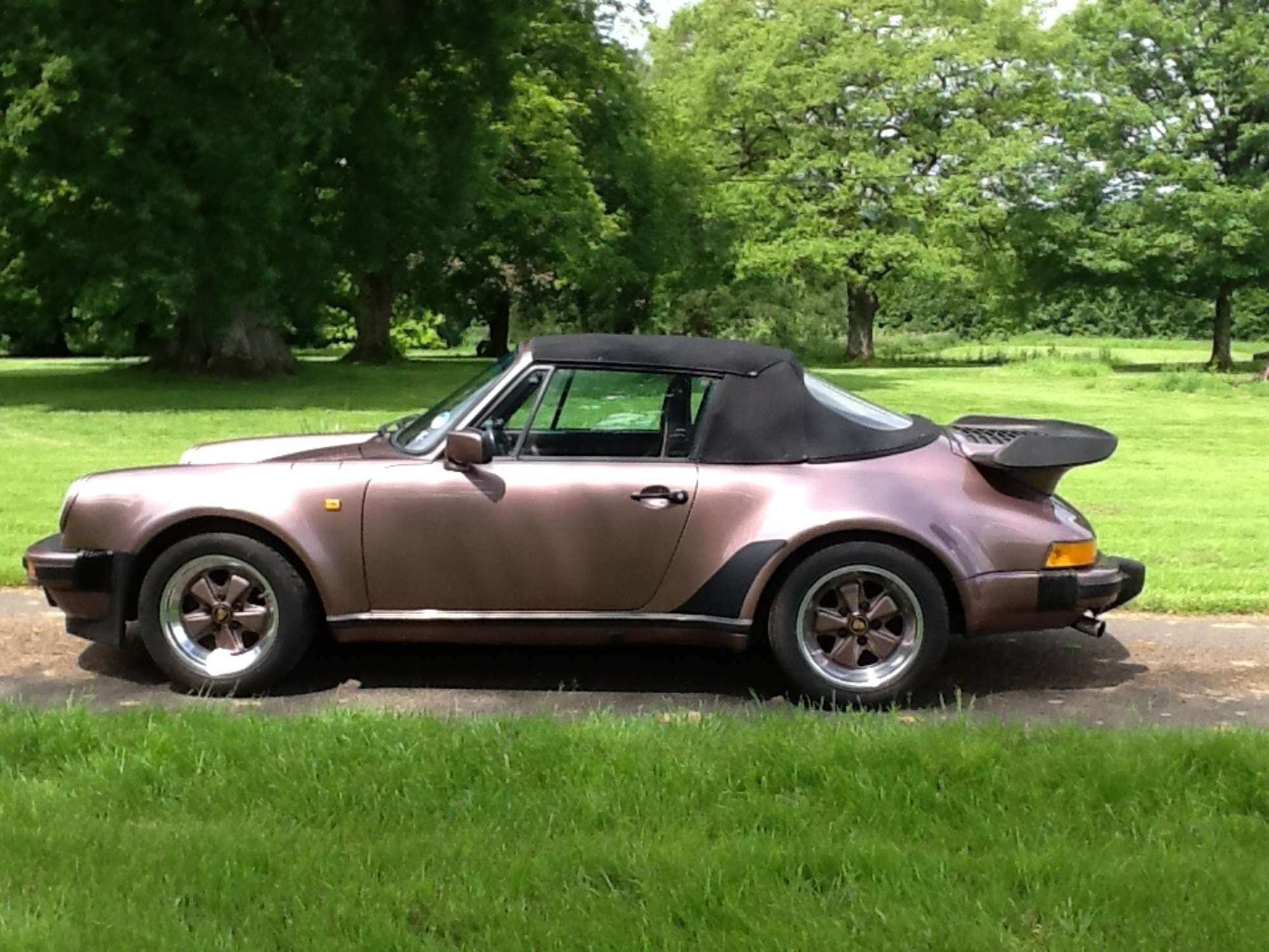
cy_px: 476
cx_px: 634
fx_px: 1613
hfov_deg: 42.9
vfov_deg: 32.9
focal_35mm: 44
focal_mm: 2.03
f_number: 2.4
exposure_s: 1/477
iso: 40
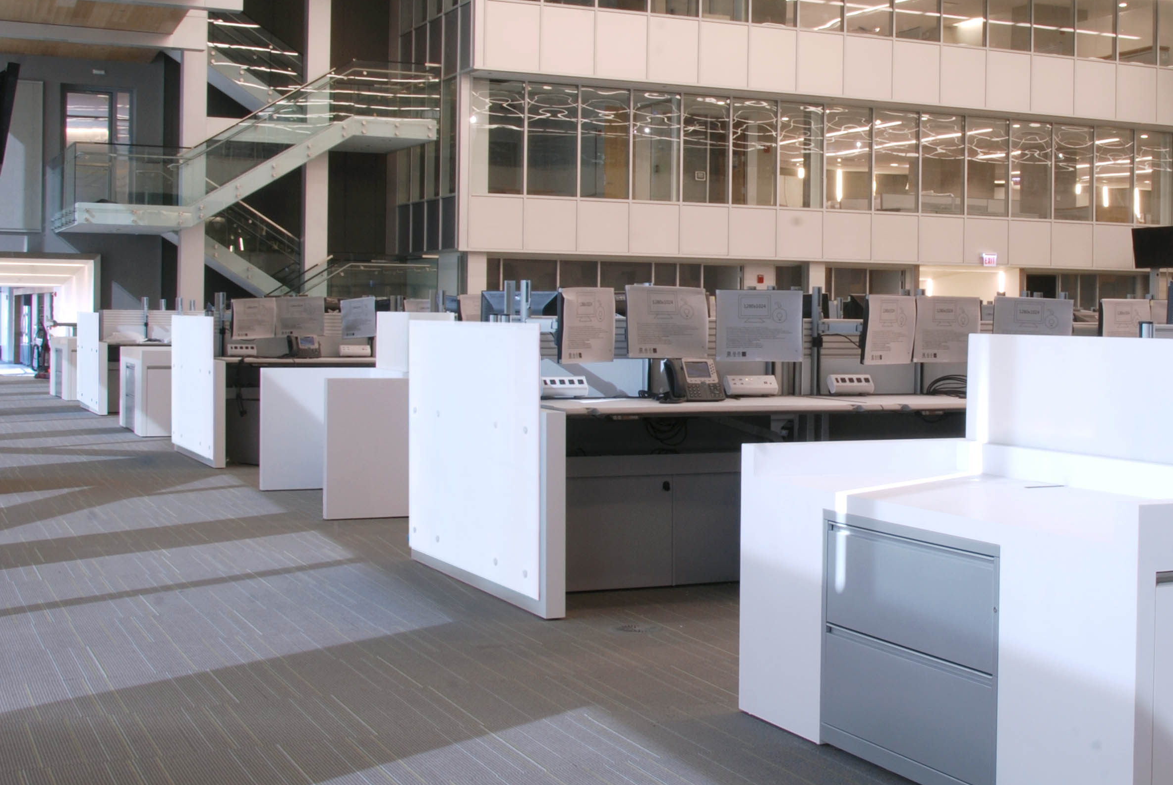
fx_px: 1762
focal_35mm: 54
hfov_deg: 36.0
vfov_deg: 25.0
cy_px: 271
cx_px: 880
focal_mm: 22
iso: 100
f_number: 22
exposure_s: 2.5
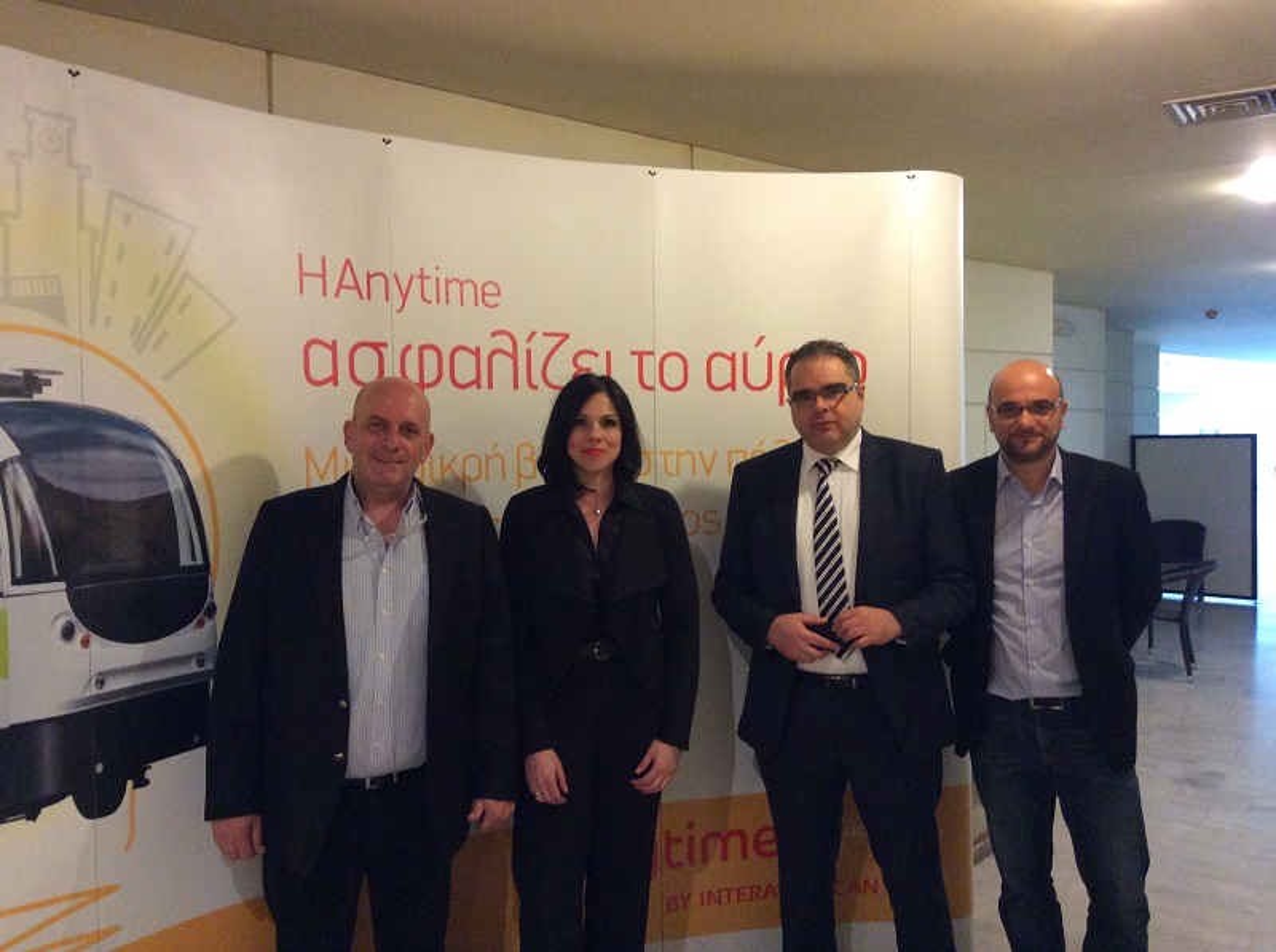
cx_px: 638
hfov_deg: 56.9
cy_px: 476
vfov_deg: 44.0
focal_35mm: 32
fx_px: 1177
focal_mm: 3.3
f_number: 2.4
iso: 250
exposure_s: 1/25
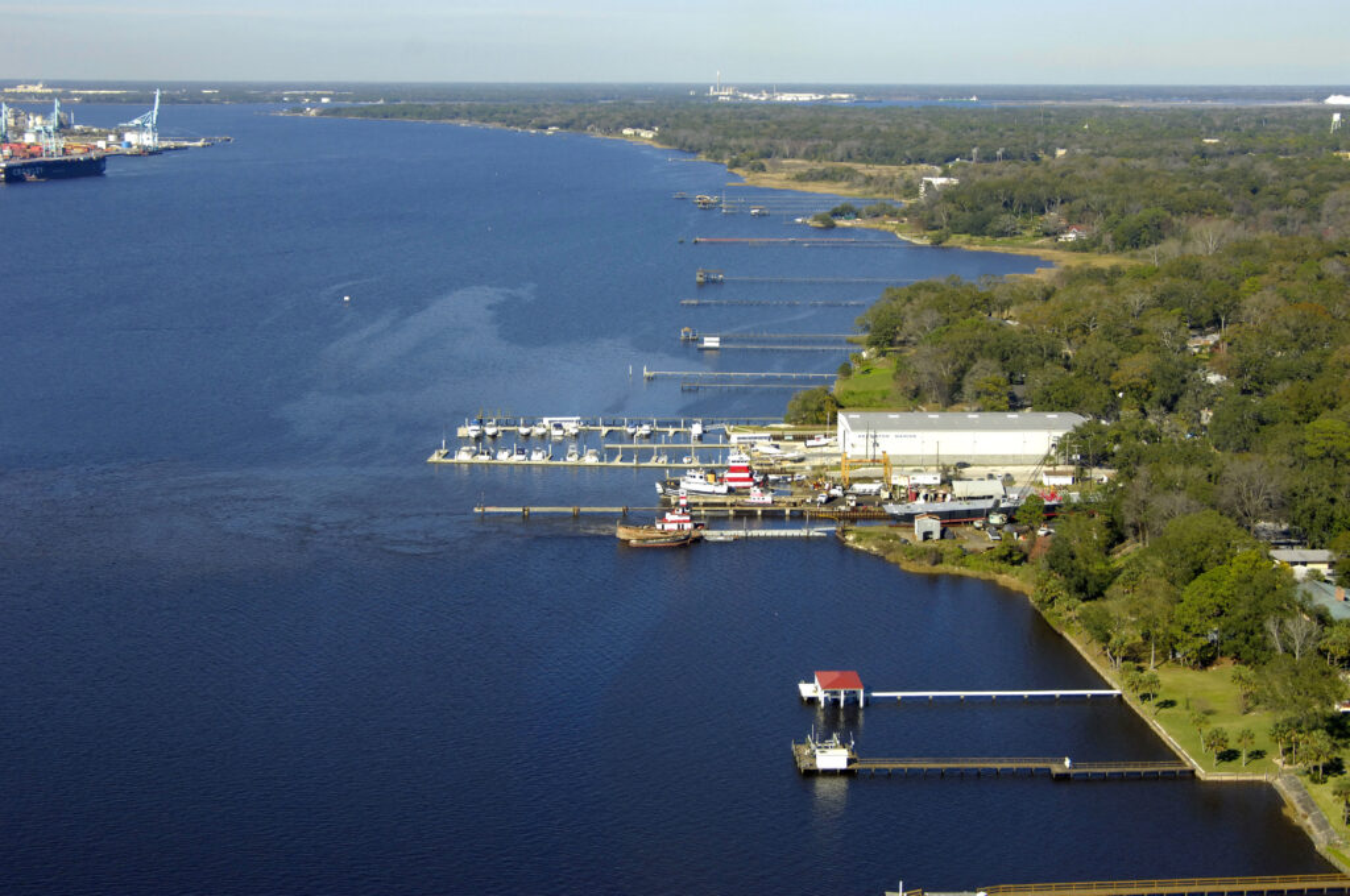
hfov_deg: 37.9
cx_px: 675
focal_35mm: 52
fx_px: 1966
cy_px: 448
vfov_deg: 25.7
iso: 400
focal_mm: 35
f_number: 6.7
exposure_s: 1/1000
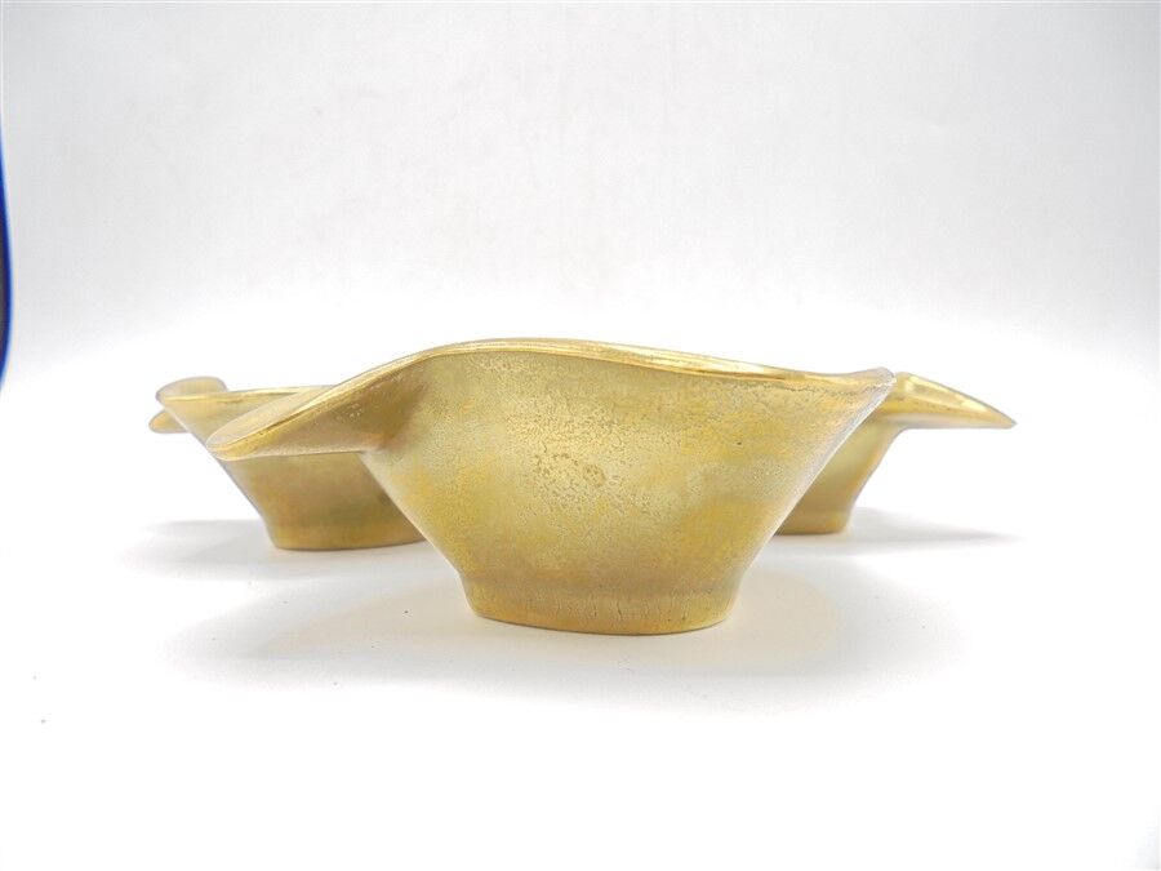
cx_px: 580
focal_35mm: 26
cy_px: 436
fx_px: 872
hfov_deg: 67.3
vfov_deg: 53.1
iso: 100
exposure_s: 1/125
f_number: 3.5
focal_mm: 4.6
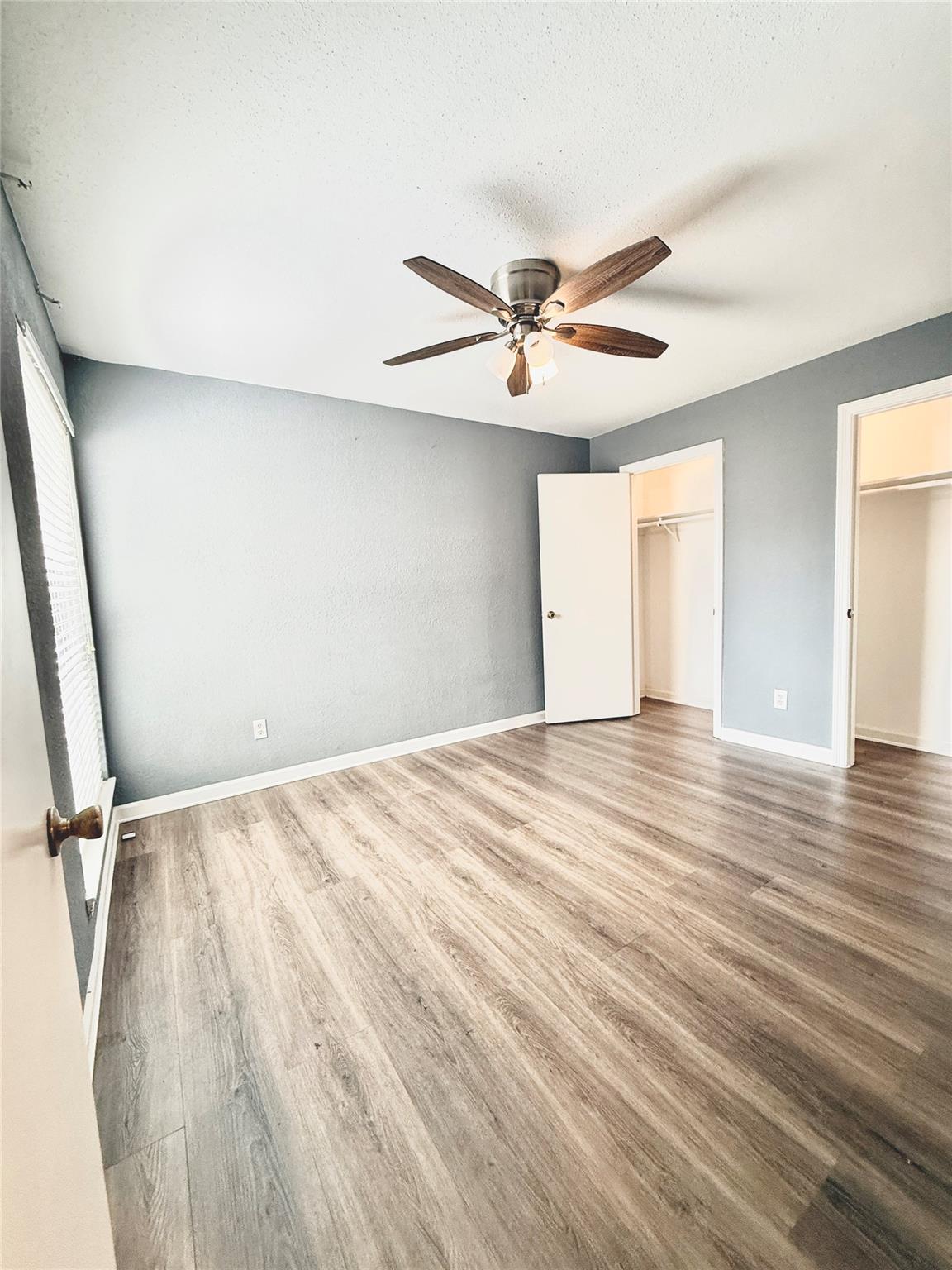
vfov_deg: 102.1
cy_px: 635
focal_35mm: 14
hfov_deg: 85.7
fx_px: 513
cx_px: 476
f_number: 2.2
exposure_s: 1/120
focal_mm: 2.22
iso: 160
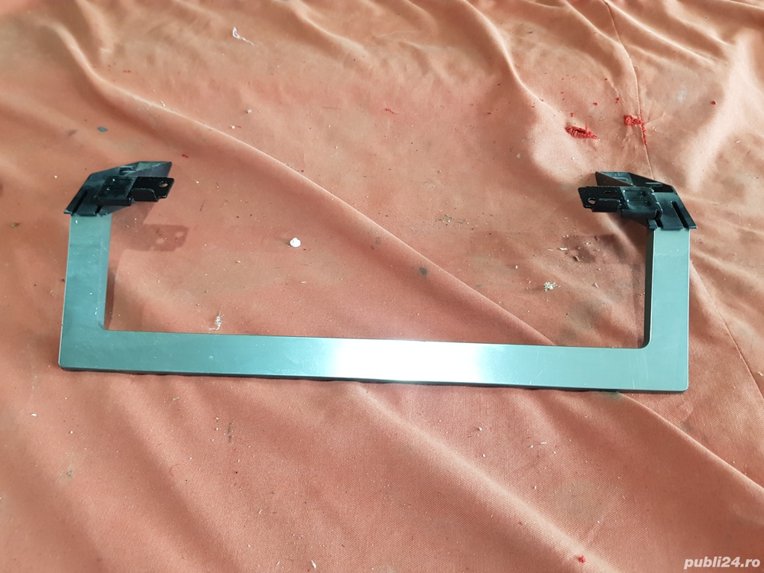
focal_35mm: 26
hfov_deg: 67.3
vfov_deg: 53.1
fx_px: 574
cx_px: 382
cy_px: 286
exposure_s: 1/33
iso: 160
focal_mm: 4.2
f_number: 1.7
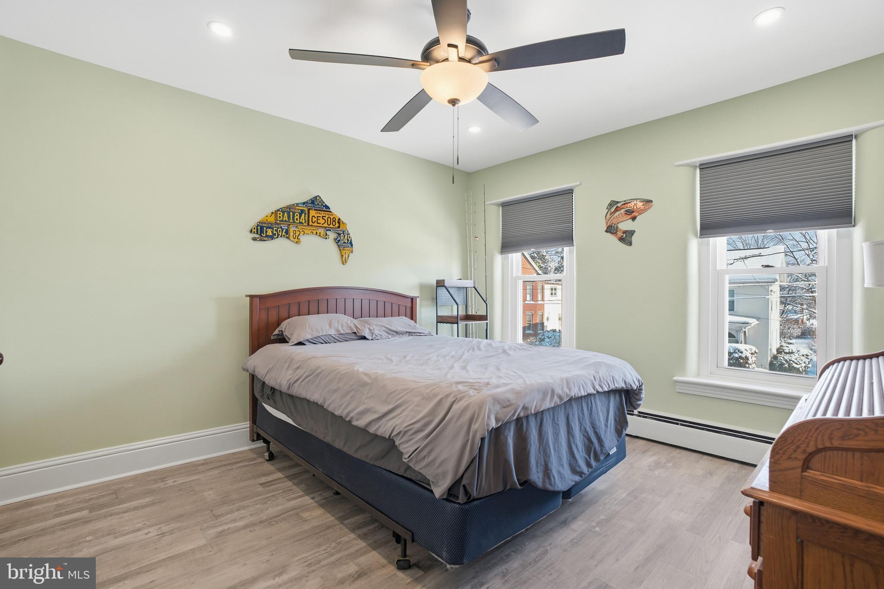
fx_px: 393
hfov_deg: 96.7
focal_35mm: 16
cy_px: 294
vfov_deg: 73.7
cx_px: 442
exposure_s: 1/400
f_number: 8
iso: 400
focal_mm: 16
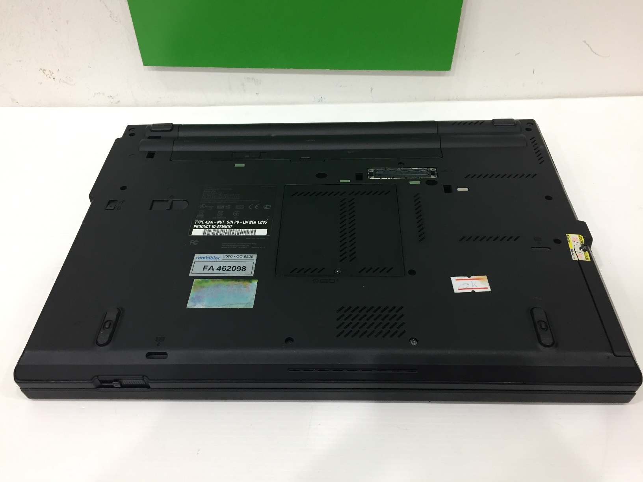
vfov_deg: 48.2
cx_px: 322
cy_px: 241
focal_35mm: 29
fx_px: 539
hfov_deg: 61.7
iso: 125
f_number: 2.2
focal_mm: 4.15
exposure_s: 1/33
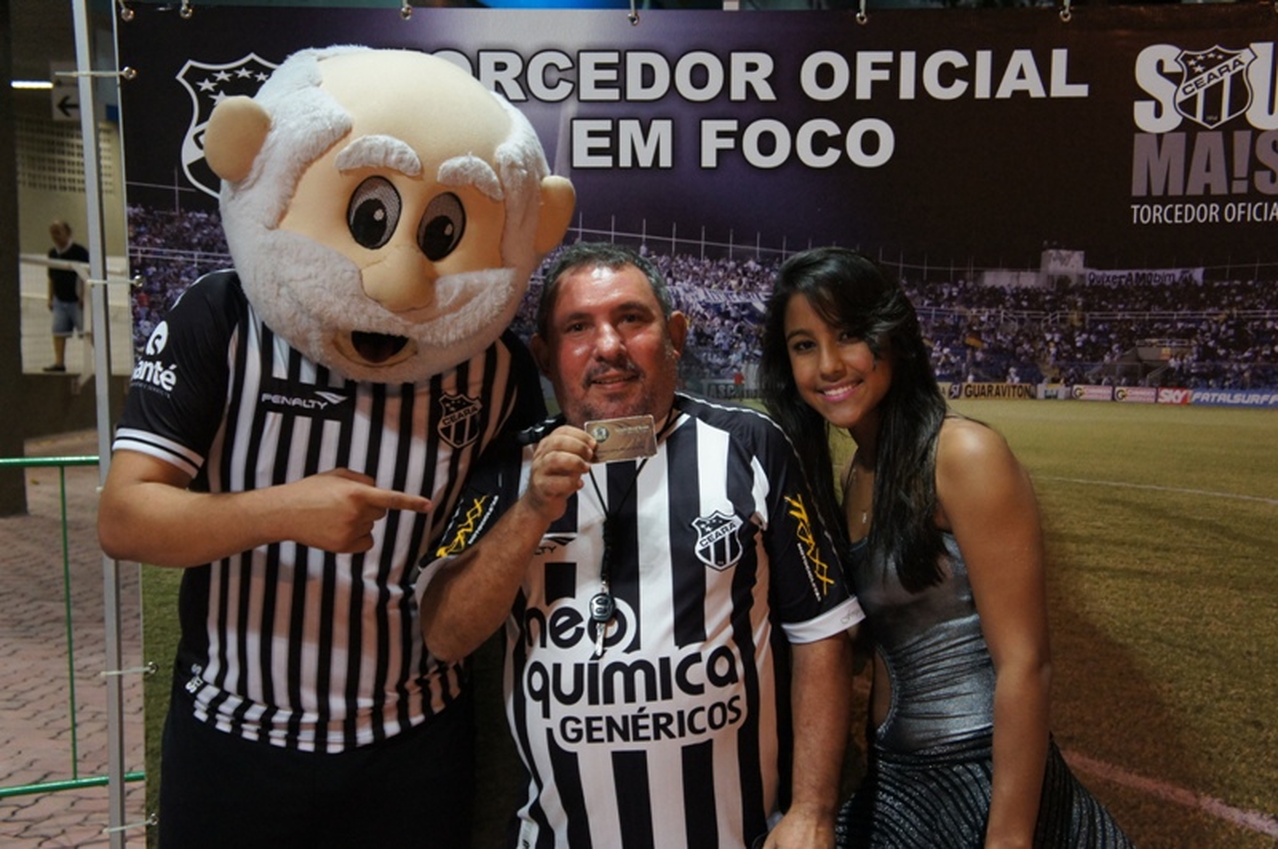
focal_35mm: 46
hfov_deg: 42.4
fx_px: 1648
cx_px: 639
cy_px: 424
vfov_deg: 28.9
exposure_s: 1/40
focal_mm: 31
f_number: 4
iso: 1600
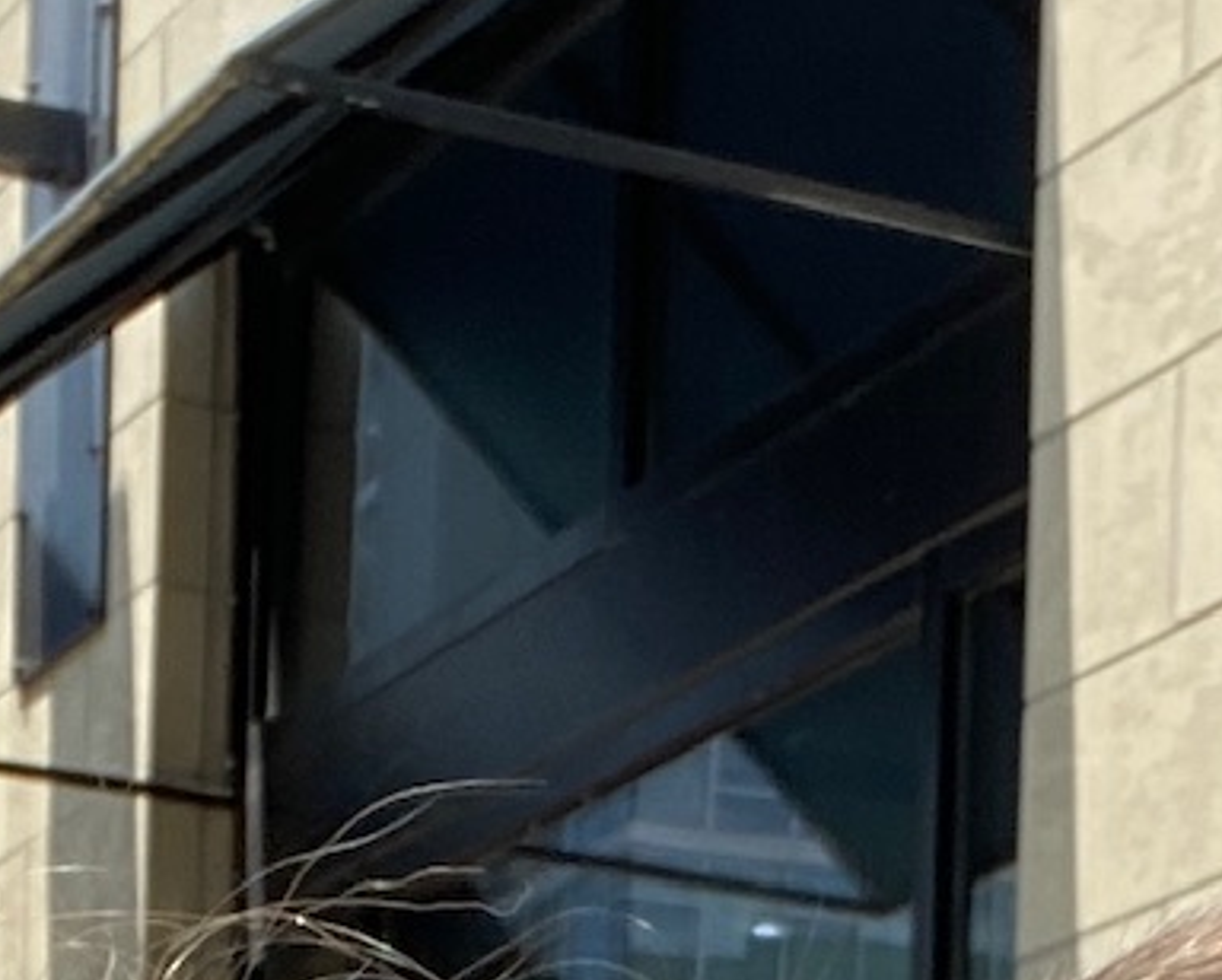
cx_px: 821
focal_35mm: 156
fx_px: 5648
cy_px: 2129
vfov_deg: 9.2
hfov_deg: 12.3
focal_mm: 2.71
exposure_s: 1/318
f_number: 2.2
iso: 25
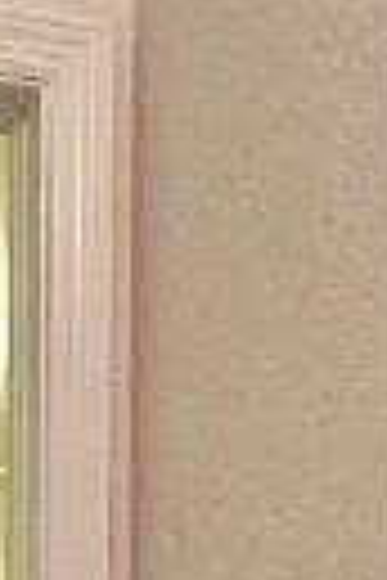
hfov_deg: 12.8
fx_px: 1725
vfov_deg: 16.2
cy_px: 1039
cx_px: 158
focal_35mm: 107
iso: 200
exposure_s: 1/60.2
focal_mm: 2.2
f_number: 2.2
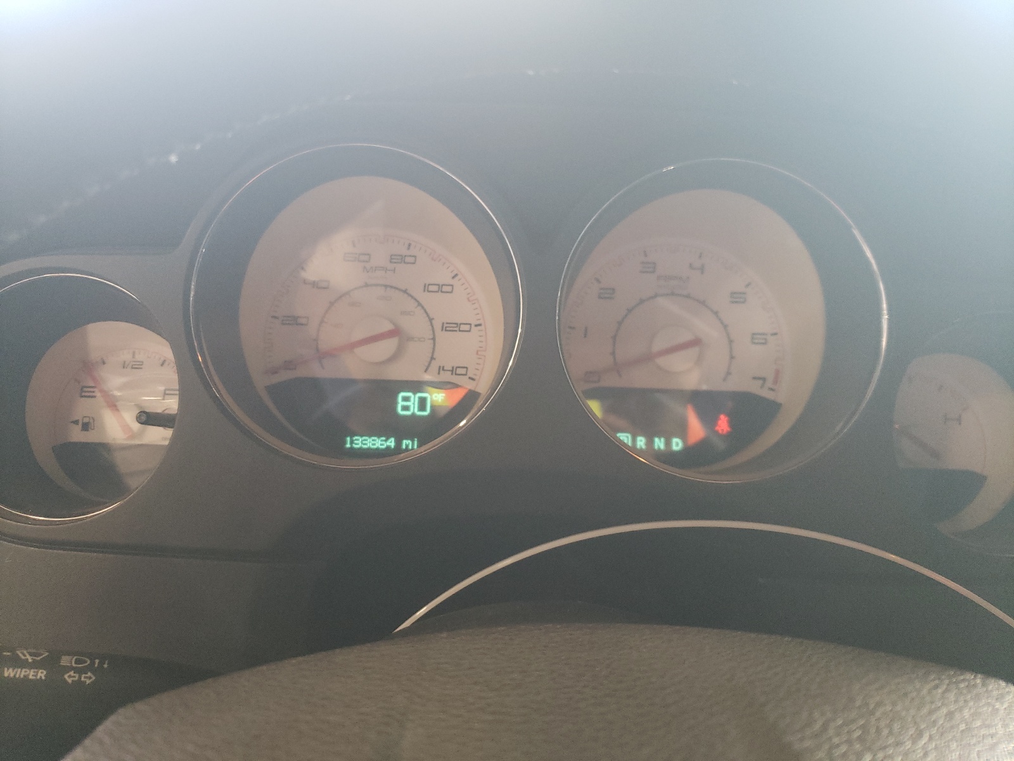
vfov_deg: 53.1
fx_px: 762
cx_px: 507
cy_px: 380
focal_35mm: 26
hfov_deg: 67.3
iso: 182
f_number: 1.5
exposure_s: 1/50
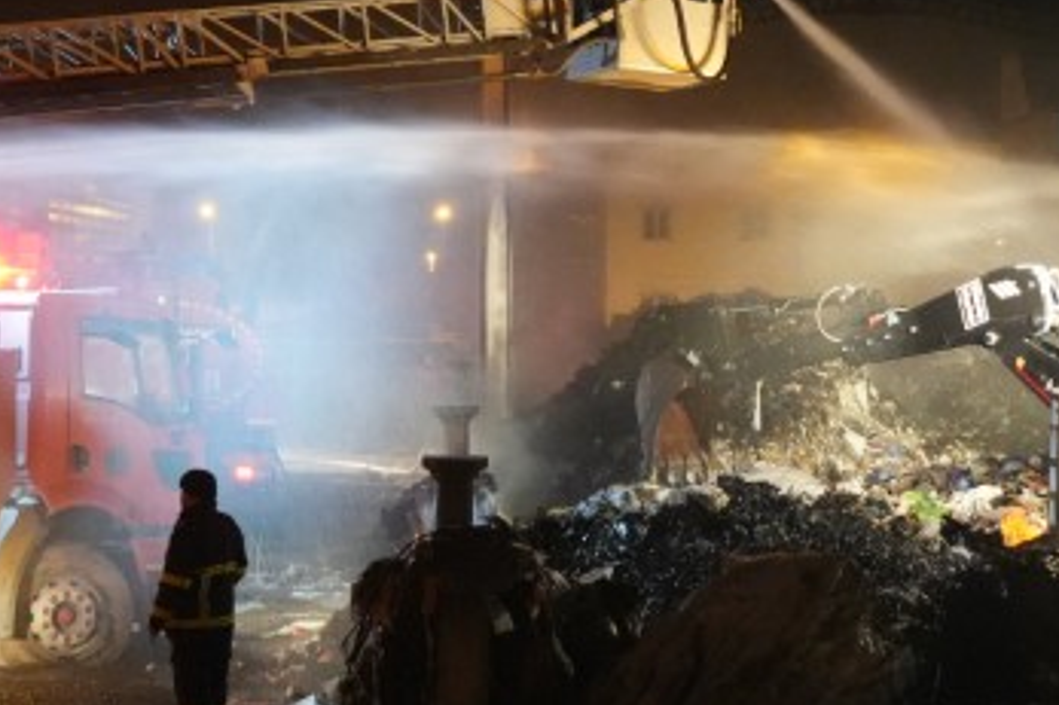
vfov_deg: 11.1
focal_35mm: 123
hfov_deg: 16.7
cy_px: 377
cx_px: 586
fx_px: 3616
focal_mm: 41
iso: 12800
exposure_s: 1/40
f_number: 4
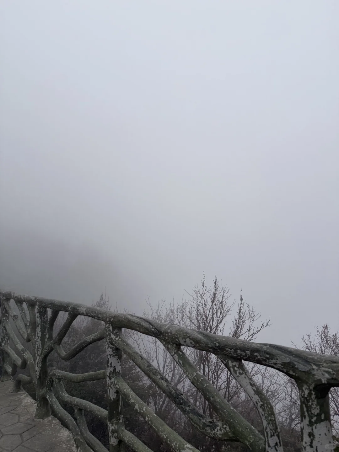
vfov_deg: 71.6
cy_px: 226
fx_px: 313
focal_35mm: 24
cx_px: 170
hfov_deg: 56.8
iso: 64
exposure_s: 1/165
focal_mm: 6.76
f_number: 1.78
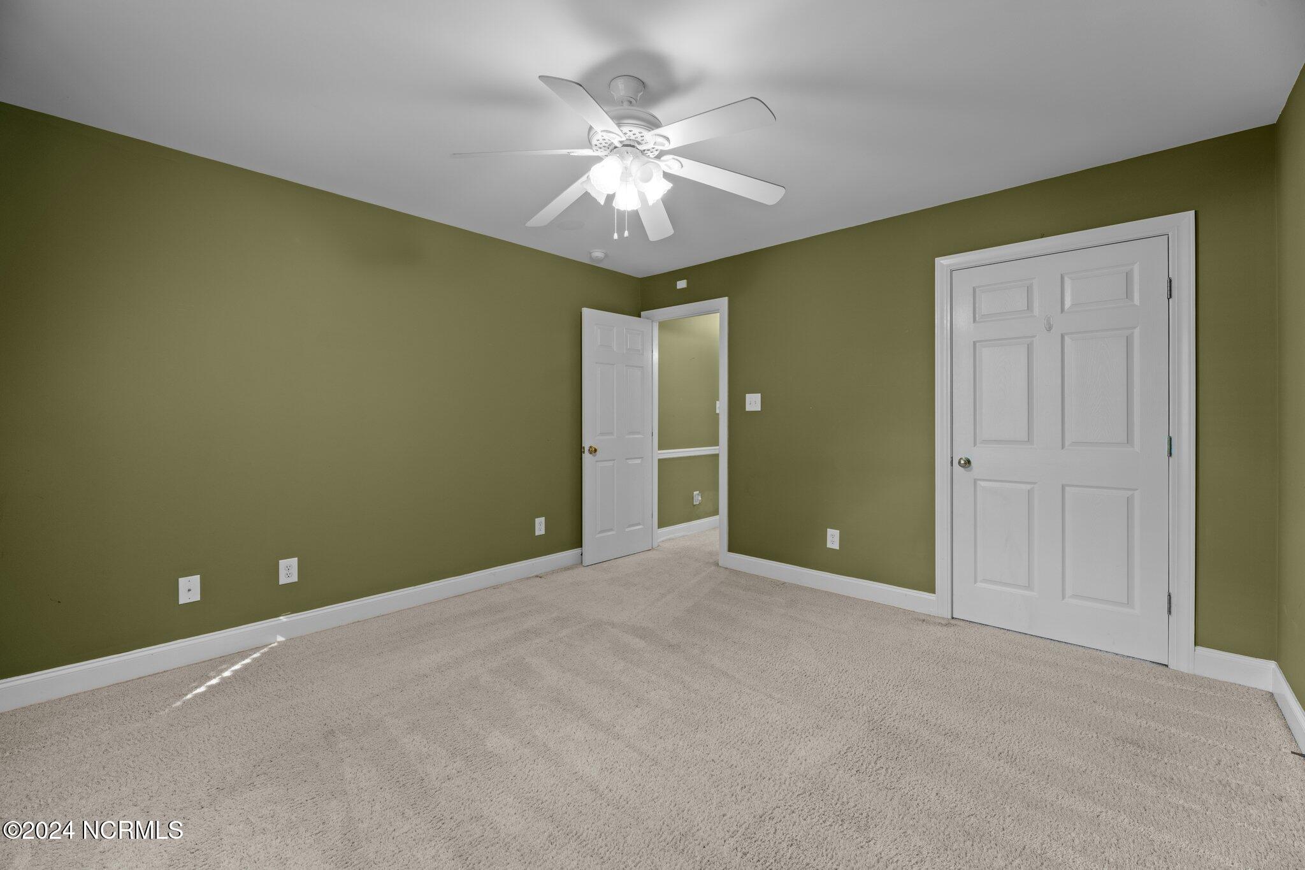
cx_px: 652
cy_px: 435
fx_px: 507
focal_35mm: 14
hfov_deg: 104.3
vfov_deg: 81.2
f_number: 9
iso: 400
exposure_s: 1.6
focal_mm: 14
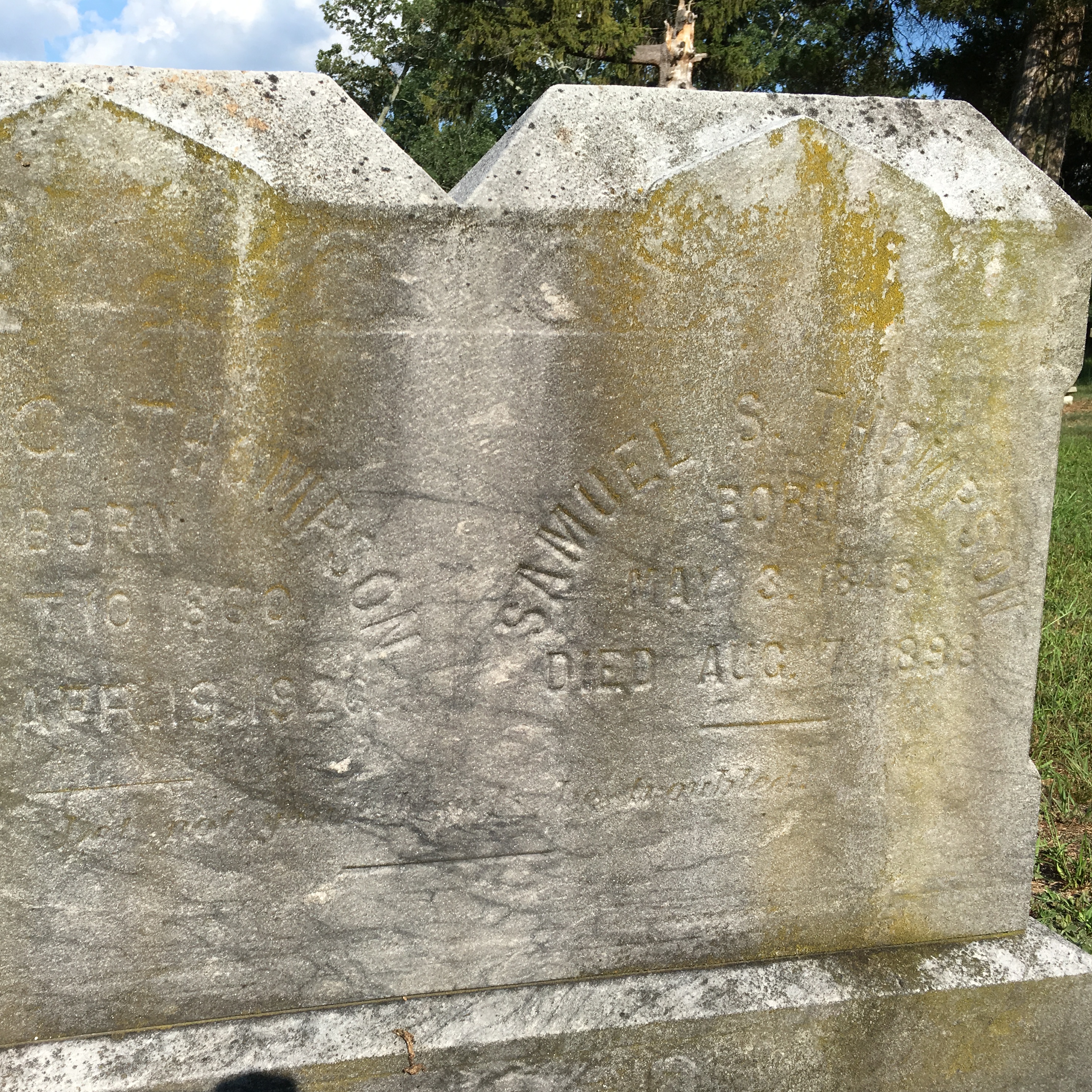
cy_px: 557
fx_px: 1249
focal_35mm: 35
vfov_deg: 47.2
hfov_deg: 46.5
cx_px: 362
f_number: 2.2
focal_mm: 4.15
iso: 25
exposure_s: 1/1425
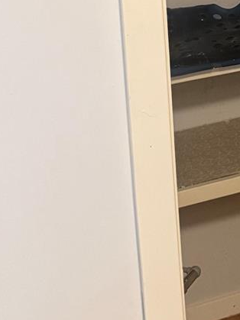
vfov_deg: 20.3
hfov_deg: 15.8
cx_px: 326
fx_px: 814
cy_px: -101
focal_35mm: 88
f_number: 1.78
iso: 500
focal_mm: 6.76
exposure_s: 1/60
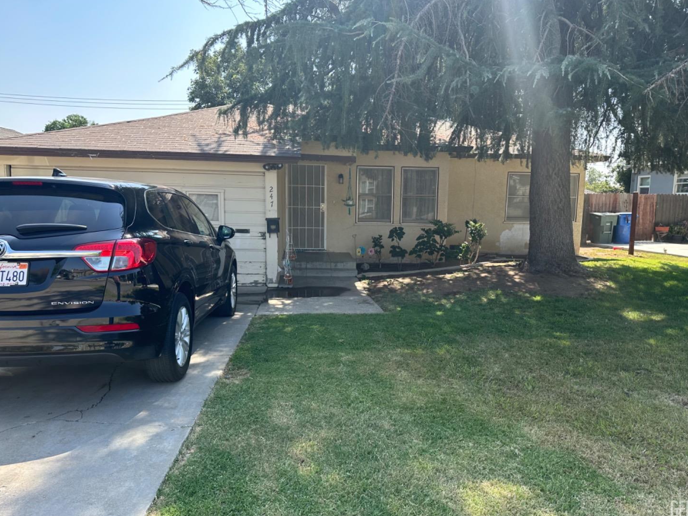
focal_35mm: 25
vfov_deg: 54.9
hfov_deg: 69.4
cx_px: 356
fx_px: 497
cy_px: 264
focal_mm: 6.86
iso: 80
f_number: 1.78
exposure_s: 1/1009
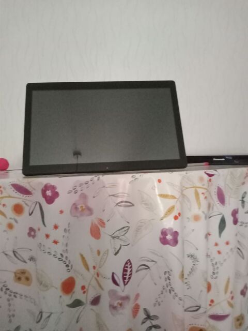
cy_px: 166
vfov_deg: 65.3
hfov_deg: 51.4
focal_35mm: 27
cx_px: 124
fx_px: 258
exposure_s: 1/20
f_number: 2
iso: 3118
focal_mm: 3.54
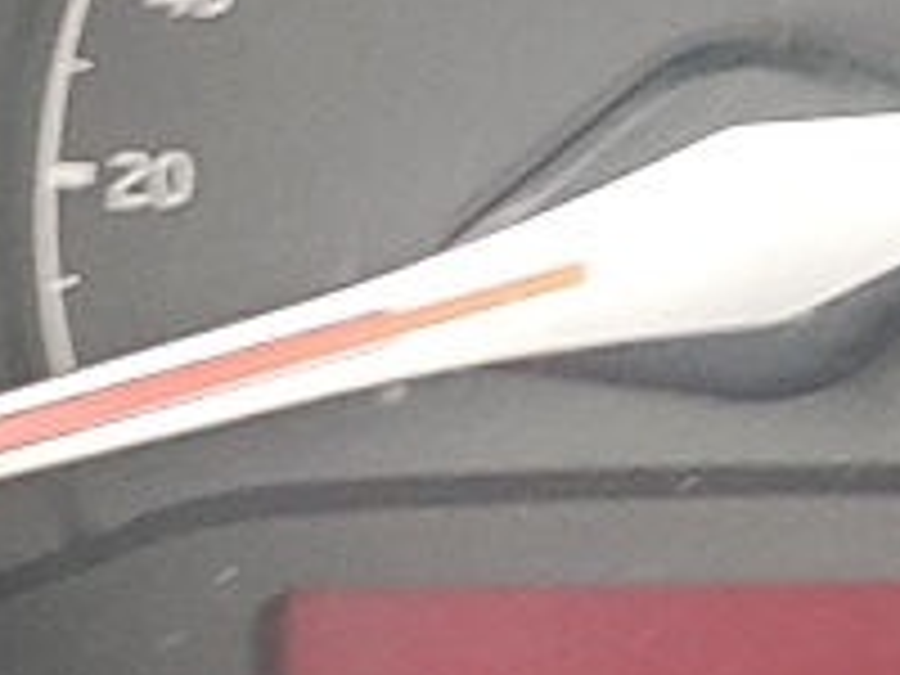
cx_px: 778
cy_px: 126
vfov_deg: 7.1
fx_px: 5408
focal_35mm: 208
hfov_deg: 9.5
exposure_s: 1/60.2
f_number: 1.5
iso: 106
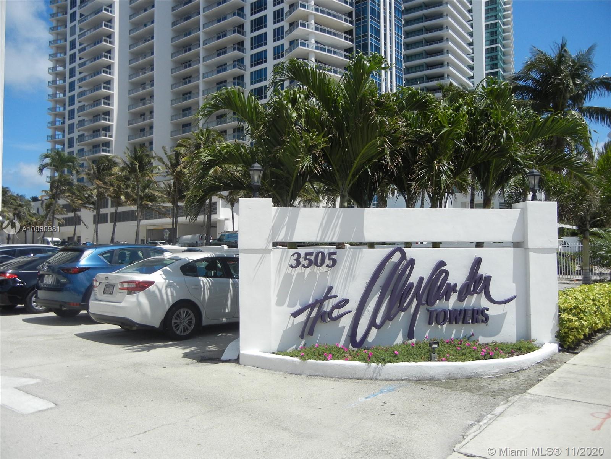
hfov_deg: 60.0
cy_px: 230
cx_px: 306
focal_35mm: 30
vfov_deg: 46.8
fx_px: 530
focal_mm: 5.4
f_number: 7
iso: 160
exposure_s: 1/574
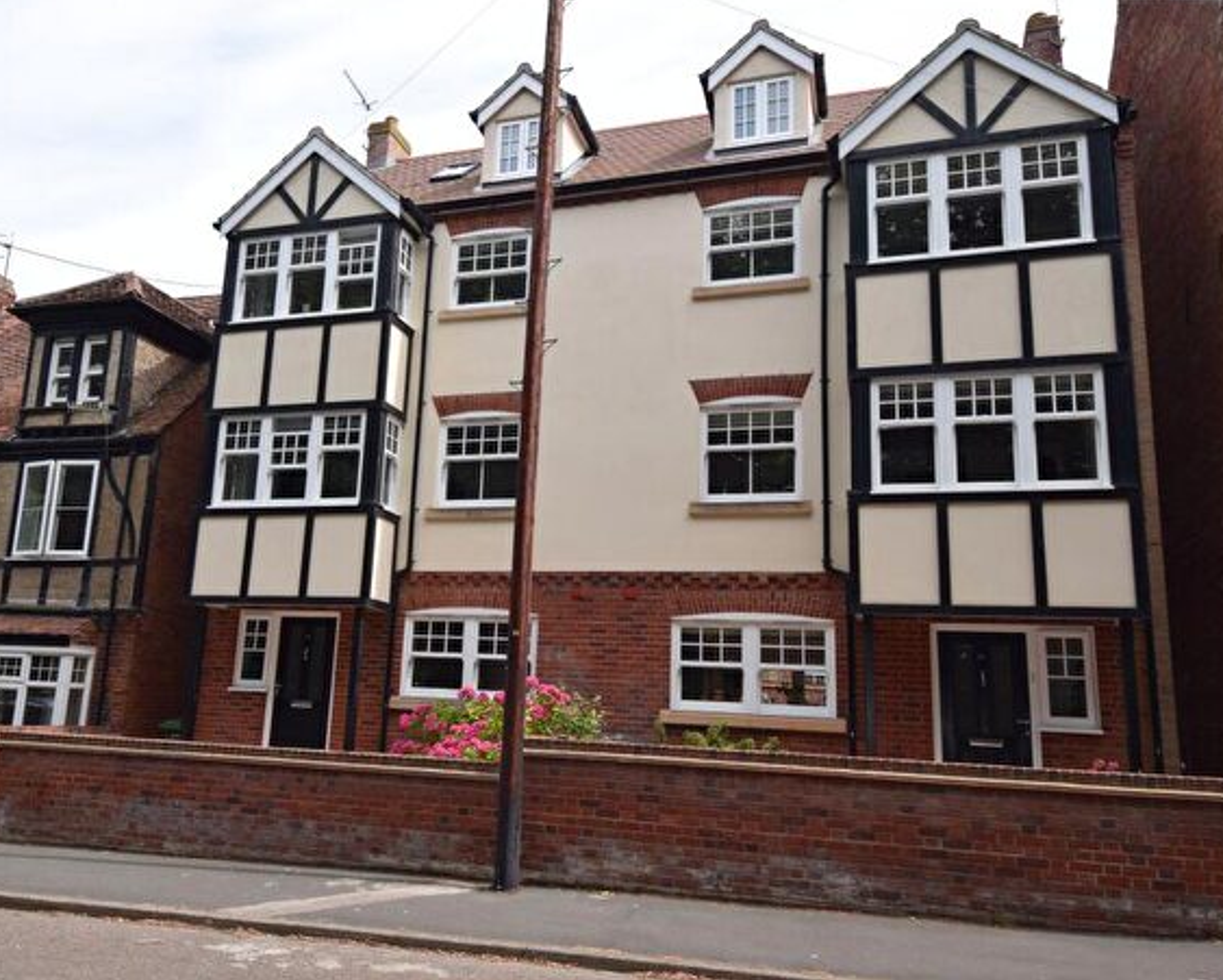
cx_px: 504
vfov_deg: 51.6
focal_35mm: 28
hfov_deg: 61.8
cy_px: 481
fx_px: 1014
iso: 100
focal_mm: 16
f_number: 6.3
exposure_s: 1/160
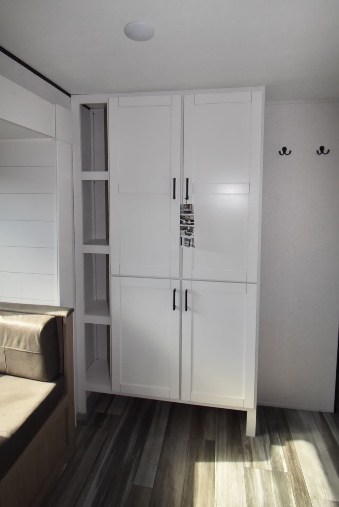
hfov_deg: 77.5
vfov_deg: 100.3
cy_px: 254
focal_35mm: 15
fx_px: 211
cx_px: 170
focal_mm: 10
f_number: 5.6
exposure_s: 1/125
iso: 800
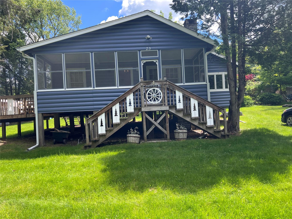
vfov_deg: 53.1
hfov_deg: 67.3
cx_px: 146
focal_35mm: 26
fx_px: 219
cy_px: 110
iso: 50
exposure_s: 1/965
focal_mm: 5.7
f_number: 1.5
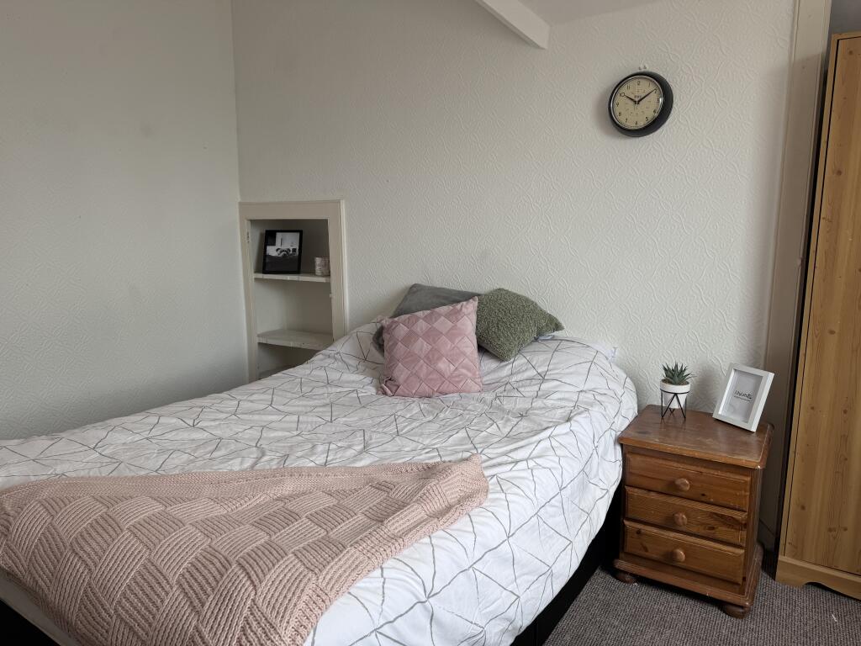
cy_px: 323
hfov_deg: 71.6
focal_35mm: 24
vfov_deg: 56.8
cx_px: 430
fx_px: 597
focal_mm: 6.76
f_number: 1.78
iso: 80
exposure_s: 1/372
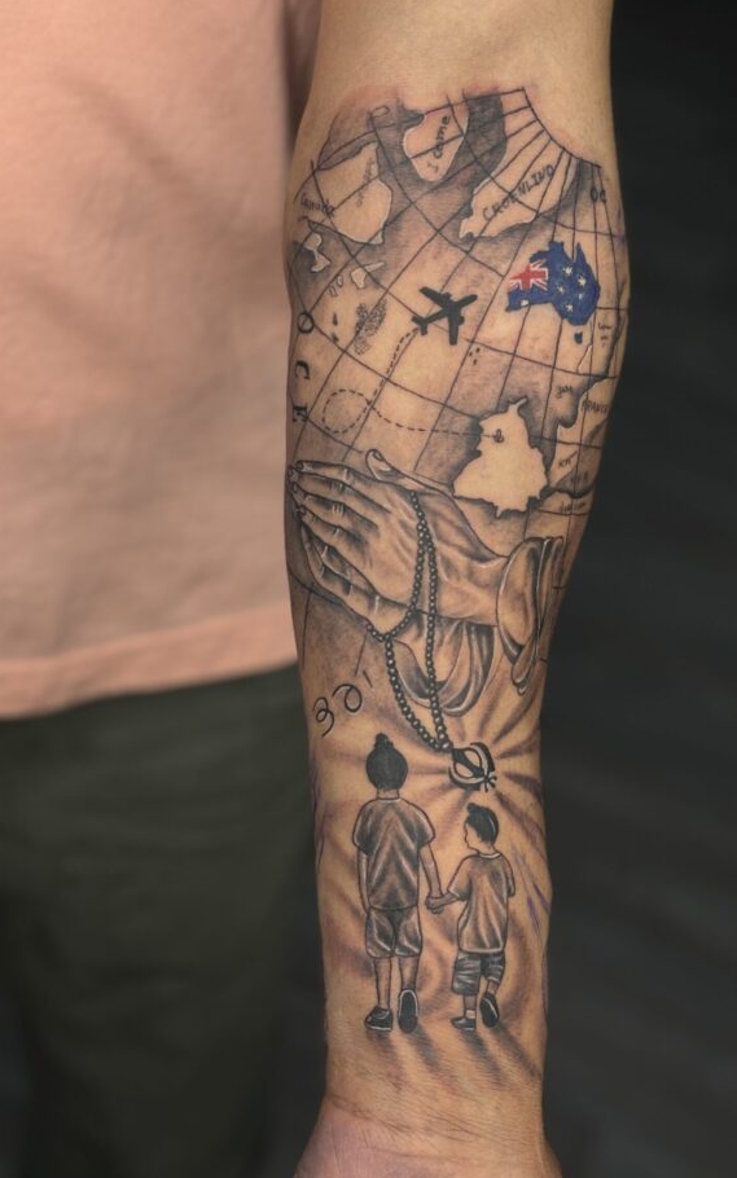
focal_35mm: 62
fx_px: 1992
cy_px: 553
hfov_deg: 20.9
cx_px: 438
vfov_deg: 33.0
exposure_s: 1/329
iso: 32
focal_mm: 5.96
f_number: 1.6
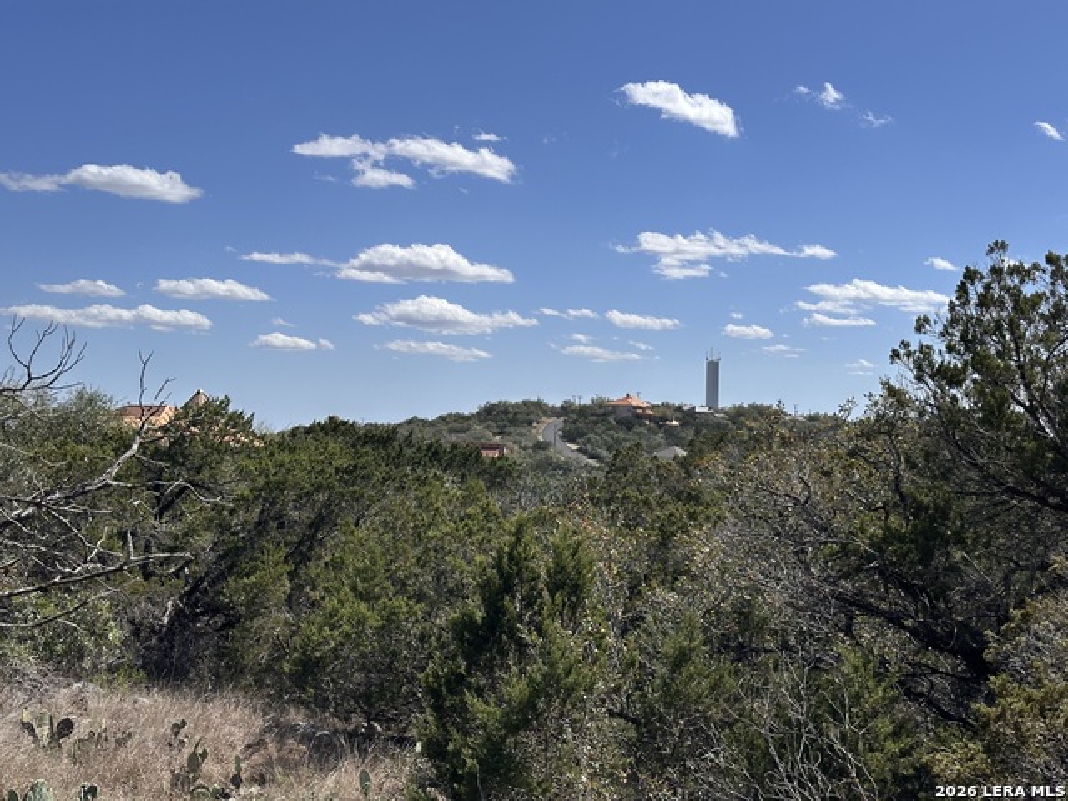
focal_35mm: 48
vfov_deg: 30.3
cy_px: 400
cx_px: 534
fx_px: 1481
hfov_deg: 39.7
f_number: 1.78
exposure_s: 1/7092
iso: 64
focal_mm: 6.86
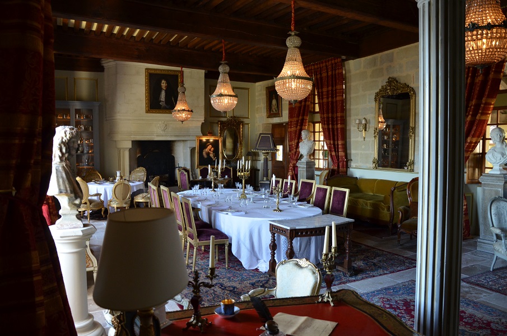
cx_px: 254
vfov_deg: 47.8
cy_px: 168
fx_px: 380
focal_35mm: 27
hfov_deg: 67.5
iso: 800
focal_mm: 18
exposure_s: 1/60
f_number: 4
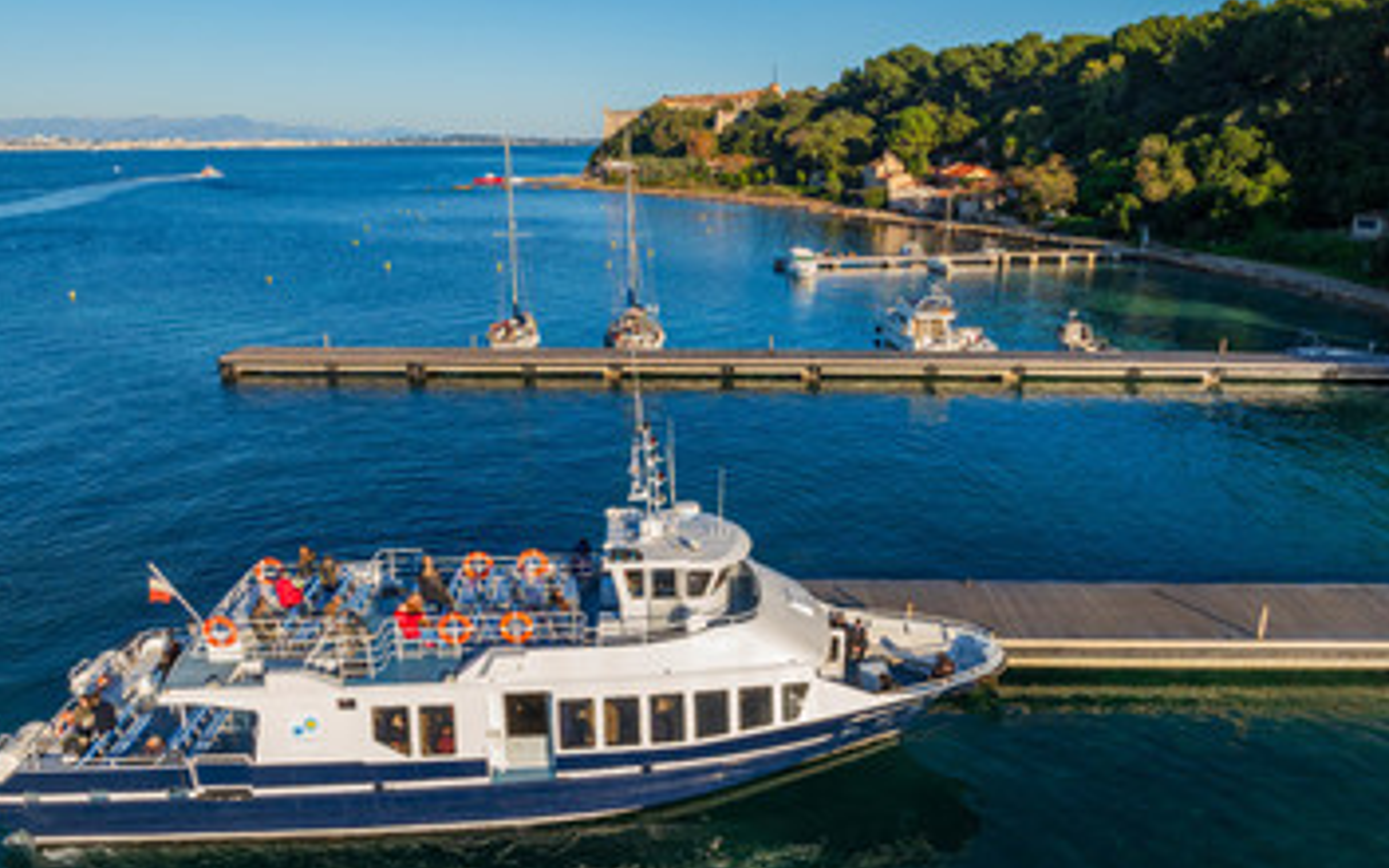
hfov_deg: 68.4
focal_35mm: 27
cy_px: 477
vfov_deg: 46.0
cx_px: 718
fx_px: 1022
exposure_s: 1/160
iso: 100
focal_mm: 12.3
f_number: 10
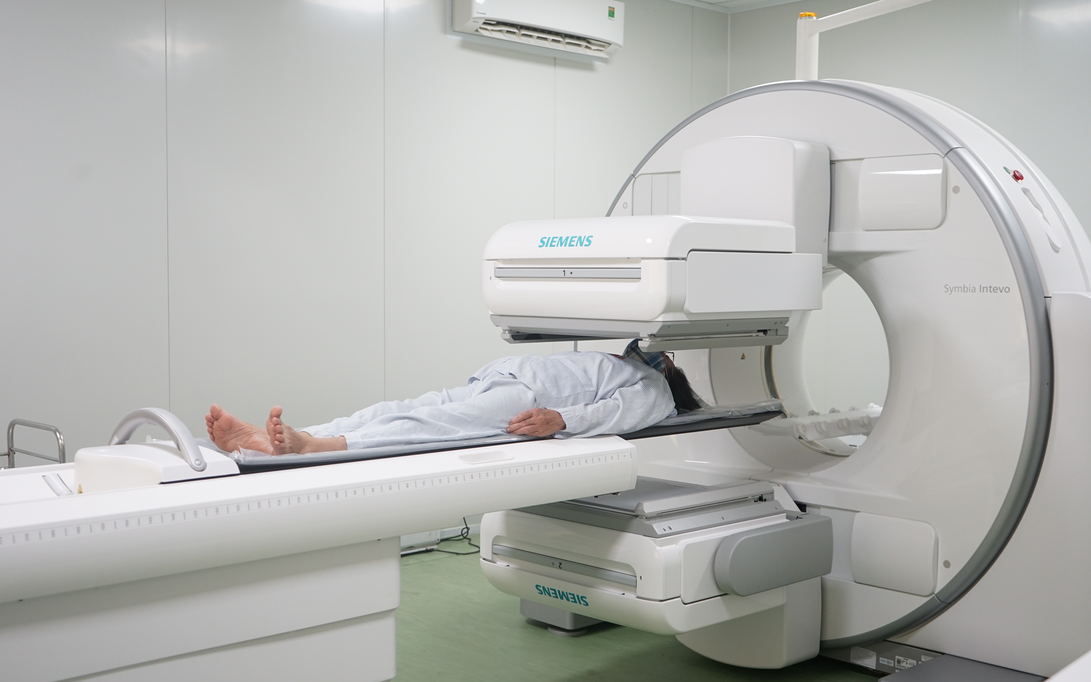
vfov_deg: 30.5
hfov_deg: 47.2
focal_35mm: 42
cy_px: 355
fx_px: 1249
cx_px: 548
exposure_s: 1/60
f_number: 4.5
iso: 800
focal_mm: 41
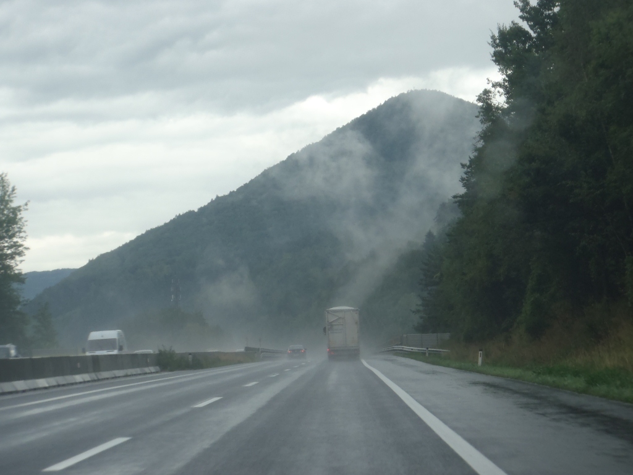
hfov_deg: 19.3
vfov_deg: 14.5
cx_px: 316
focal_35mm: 102
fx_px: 1865
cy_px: 238
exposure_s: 1/100
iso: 160
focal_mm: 18.2
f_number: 5.1
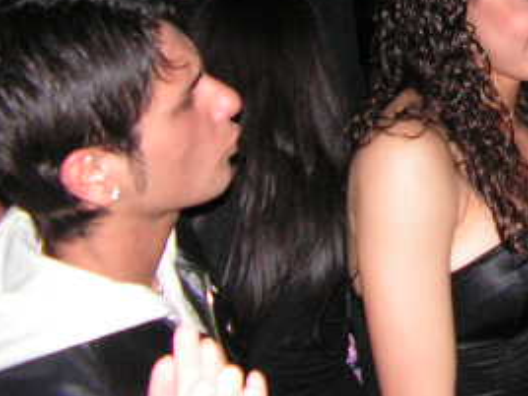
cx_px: 625
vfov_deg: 16.6
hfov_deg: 21.3
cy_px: -45
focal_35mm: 86
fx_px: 1312
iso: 200
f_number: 3.2
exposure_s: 1/40
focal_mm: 6
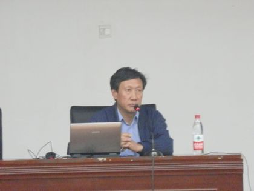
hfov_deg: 3.9
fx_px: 3698
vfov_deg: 3.0
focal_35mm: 504
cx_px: 127
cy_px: 96
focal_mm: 90
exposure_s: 1/15
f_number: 4.4
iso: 1000
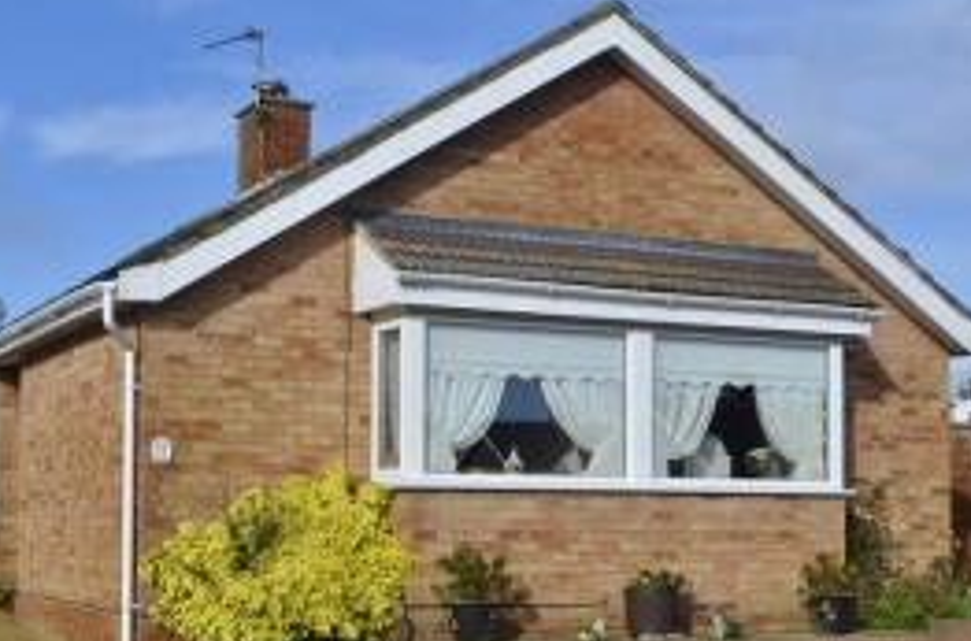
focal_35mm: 60
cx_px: 452
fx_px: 1613
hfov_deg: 33.5
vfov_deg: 22.4
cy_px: 432
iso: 100
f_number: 9
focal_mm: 22
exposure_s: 1/320
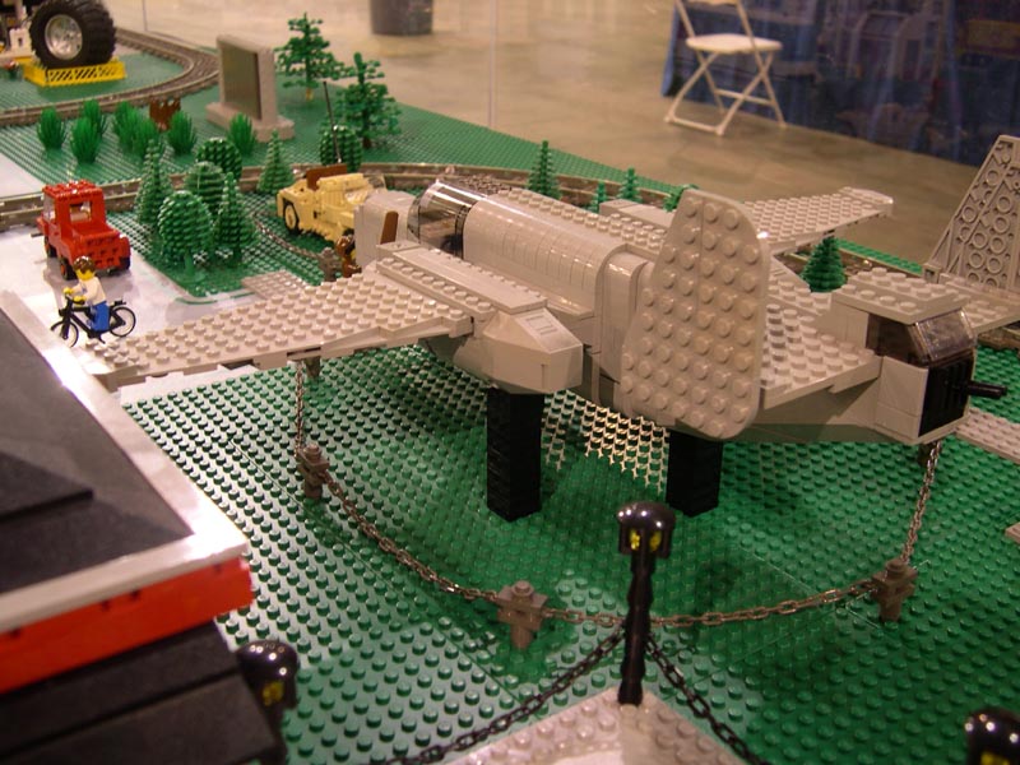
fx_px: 1120
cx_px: 510
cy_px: 382
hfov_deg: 49.0
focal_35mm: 38
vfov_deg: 37.7
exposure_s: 1/4.6
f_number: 2.8
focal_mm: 8
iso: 106
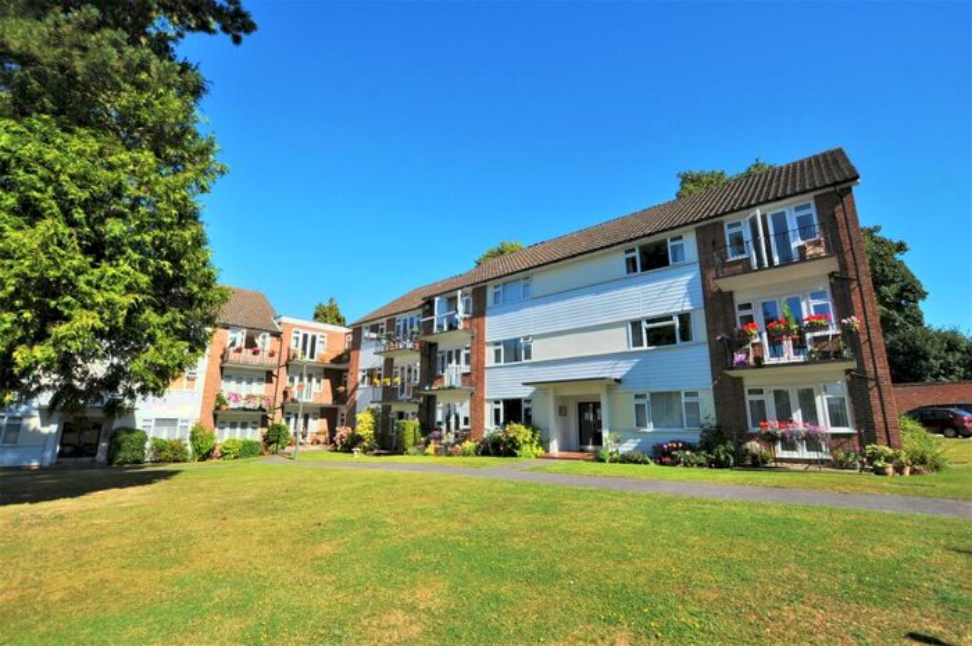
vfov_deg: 77.2
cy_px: 323
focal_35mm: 15
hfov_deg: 100.5
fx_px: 405
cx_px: 486
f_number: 9
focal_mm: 10
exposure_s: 1/320
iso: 200
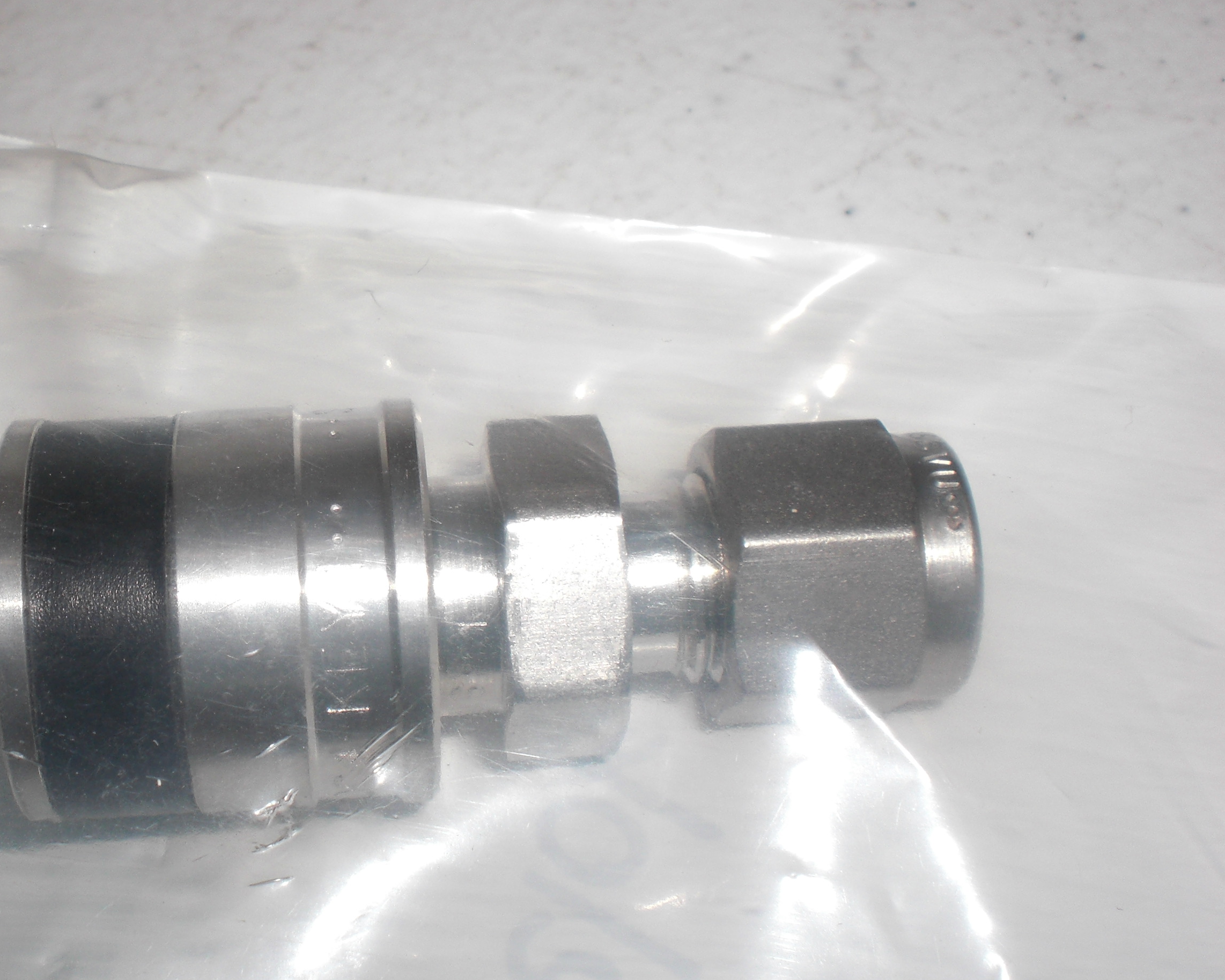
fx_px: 1921
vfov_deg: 28.6
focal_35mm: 53
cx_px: 368
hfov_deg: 34.9
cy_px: 517
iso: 64
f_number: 5.6
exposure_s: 1/60
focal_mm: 6.3
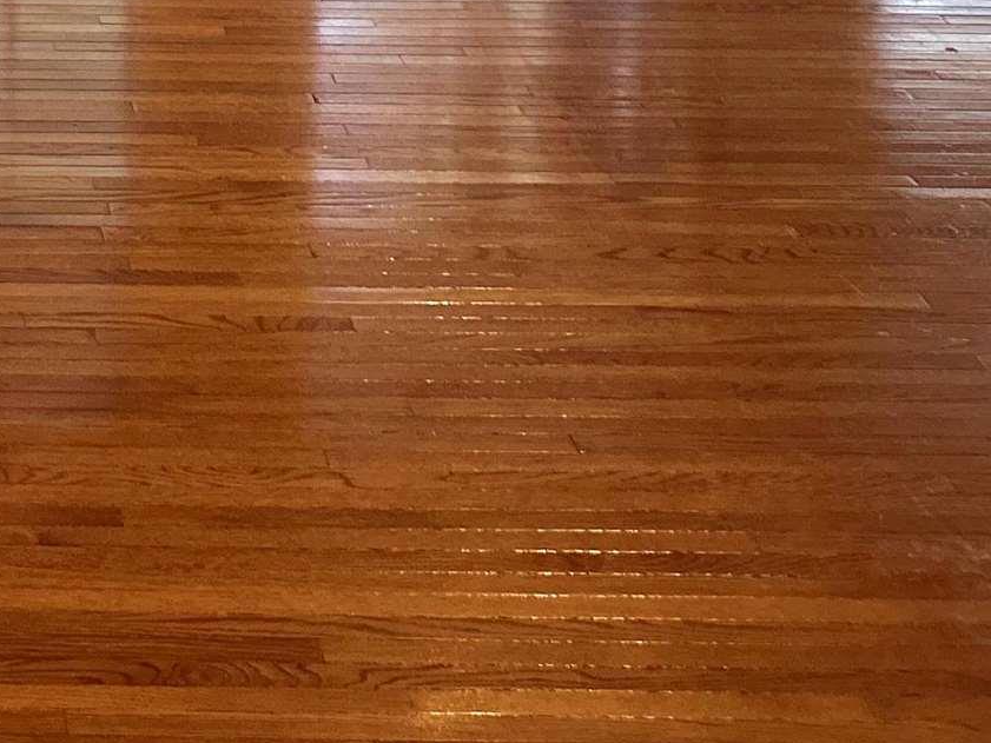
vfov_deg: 14.0
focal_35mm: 95
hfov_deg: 19.5
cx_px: -178
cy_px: -535
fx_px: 2720
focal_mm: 5.7
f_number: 1.5
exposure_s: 1/60
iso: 125
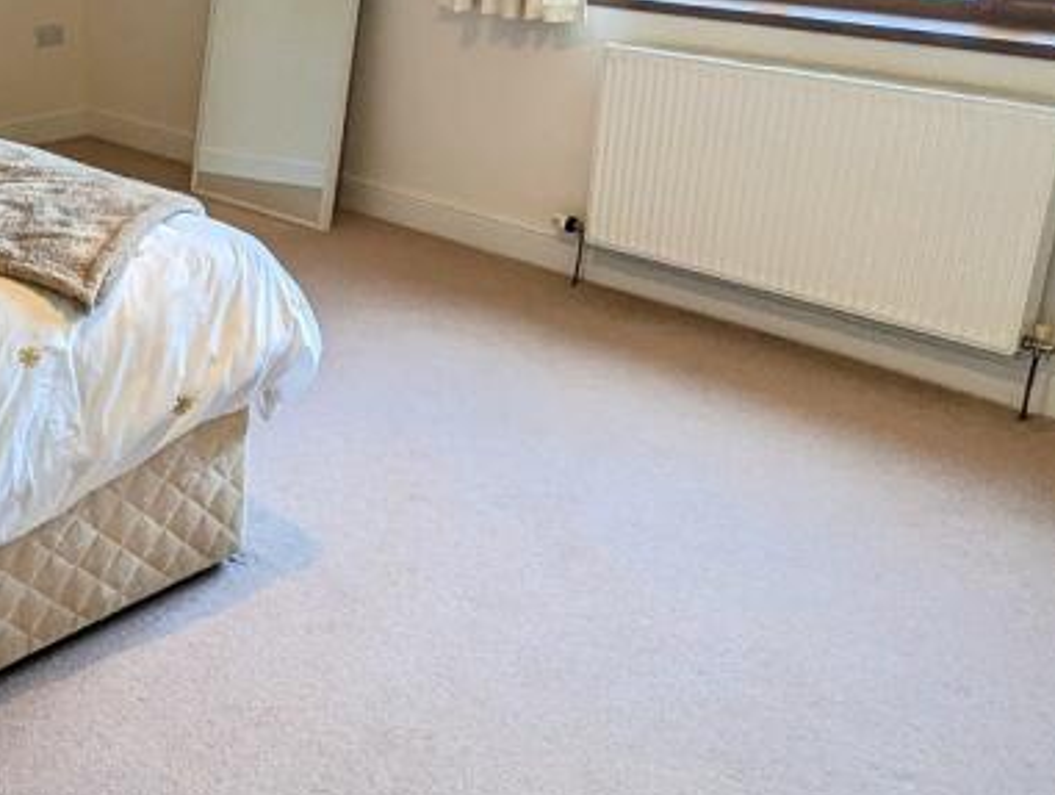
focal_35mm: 43
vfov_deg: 33.5
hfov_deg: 41.3
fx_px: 1313
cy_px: 284
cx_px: 166
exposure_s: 1/60
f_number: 2.2
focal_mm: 2.35
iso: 116
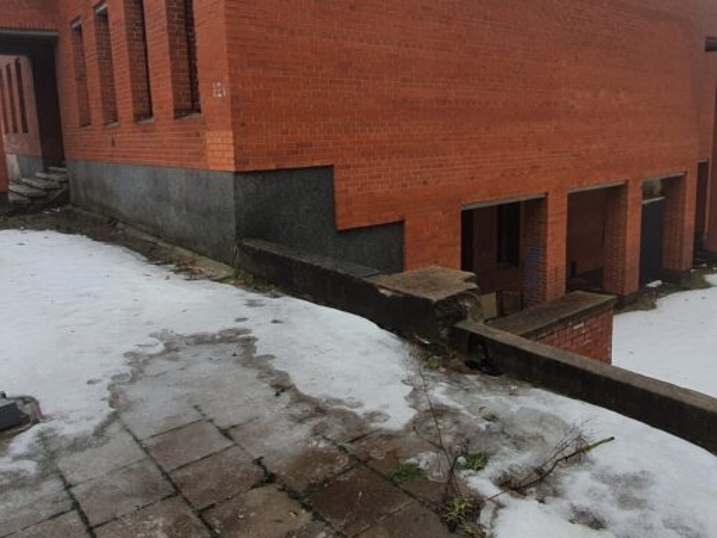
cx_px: 378
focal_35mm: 26
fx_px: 539
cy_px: 212
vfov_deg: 52.6
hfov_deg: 67.3
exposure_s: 1/100
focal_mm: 1.8
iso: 50
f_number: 2.2
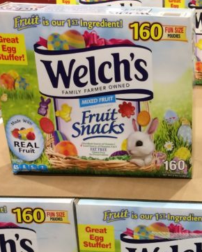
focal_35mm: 80
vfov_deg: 23.1
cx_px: 226
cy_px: 239
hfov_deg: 18.4
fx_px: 597
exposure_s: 1/30
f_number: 2.2
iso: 80
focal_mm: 4.15
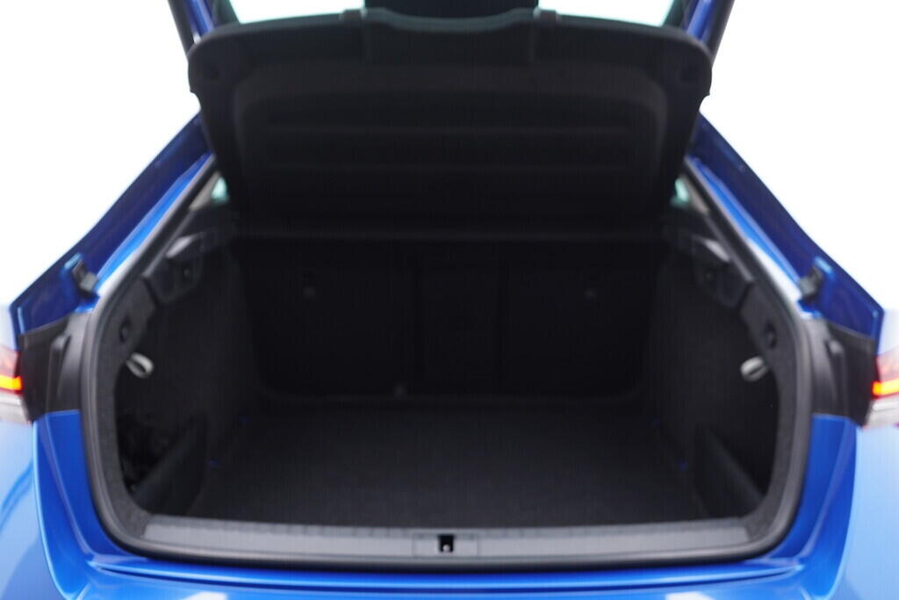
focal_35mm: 36
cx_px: 450
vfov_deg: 36.9
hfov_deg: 53.1
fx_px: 899
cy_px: 300
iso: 250
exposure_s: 1/40
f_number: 2.8
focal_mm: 24
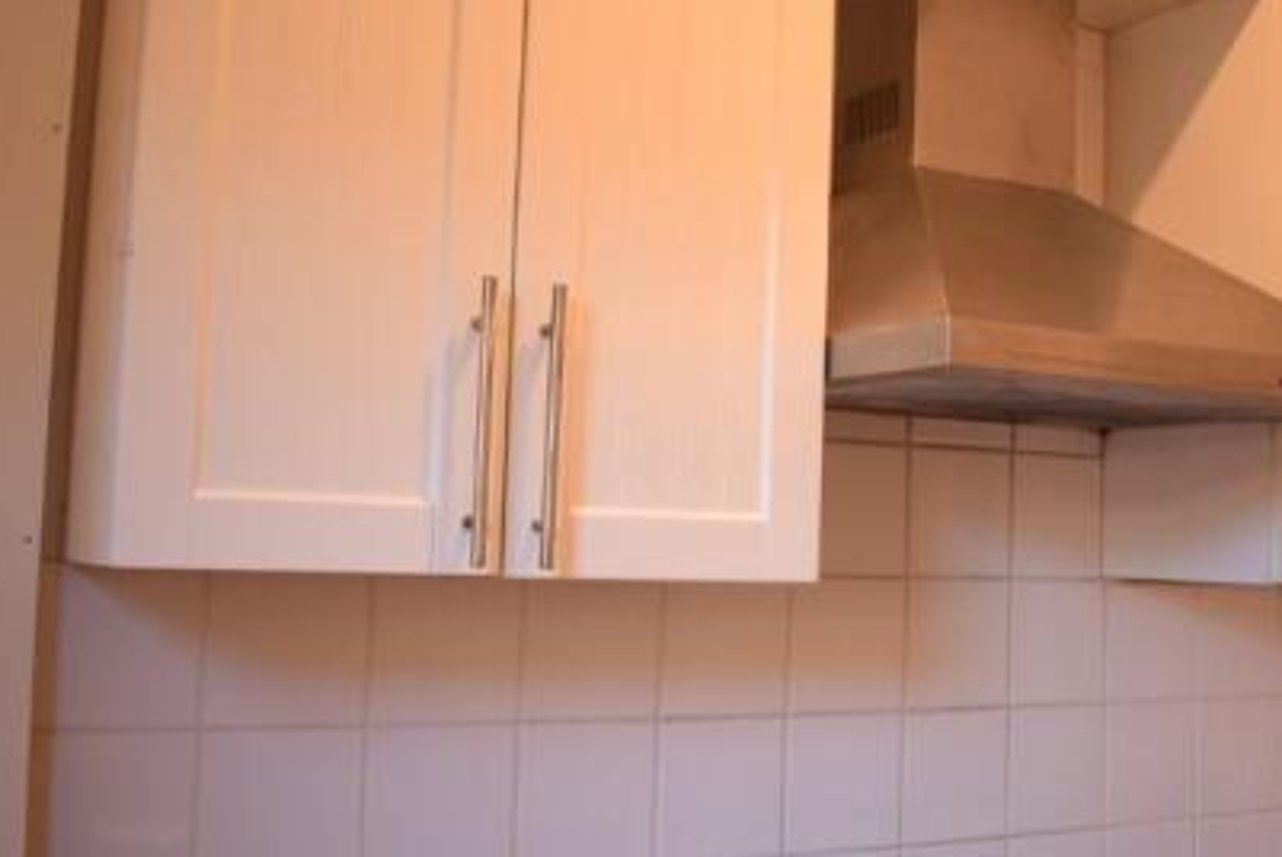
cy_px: 408
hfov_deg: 44.0
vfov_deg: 30.6
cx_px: 822
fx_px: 1568
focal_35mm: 44
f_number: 3.5
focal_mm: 18
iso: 400
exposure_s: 1/40
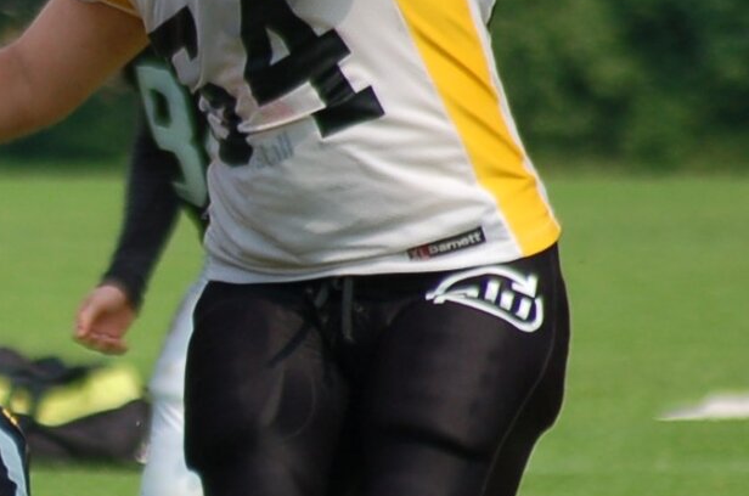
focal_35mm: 1178
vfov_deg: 1.2
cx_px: -190
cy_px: 331
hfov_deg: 1.8
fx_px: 24458
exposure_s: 1/1000
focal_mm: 220
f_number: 5.3
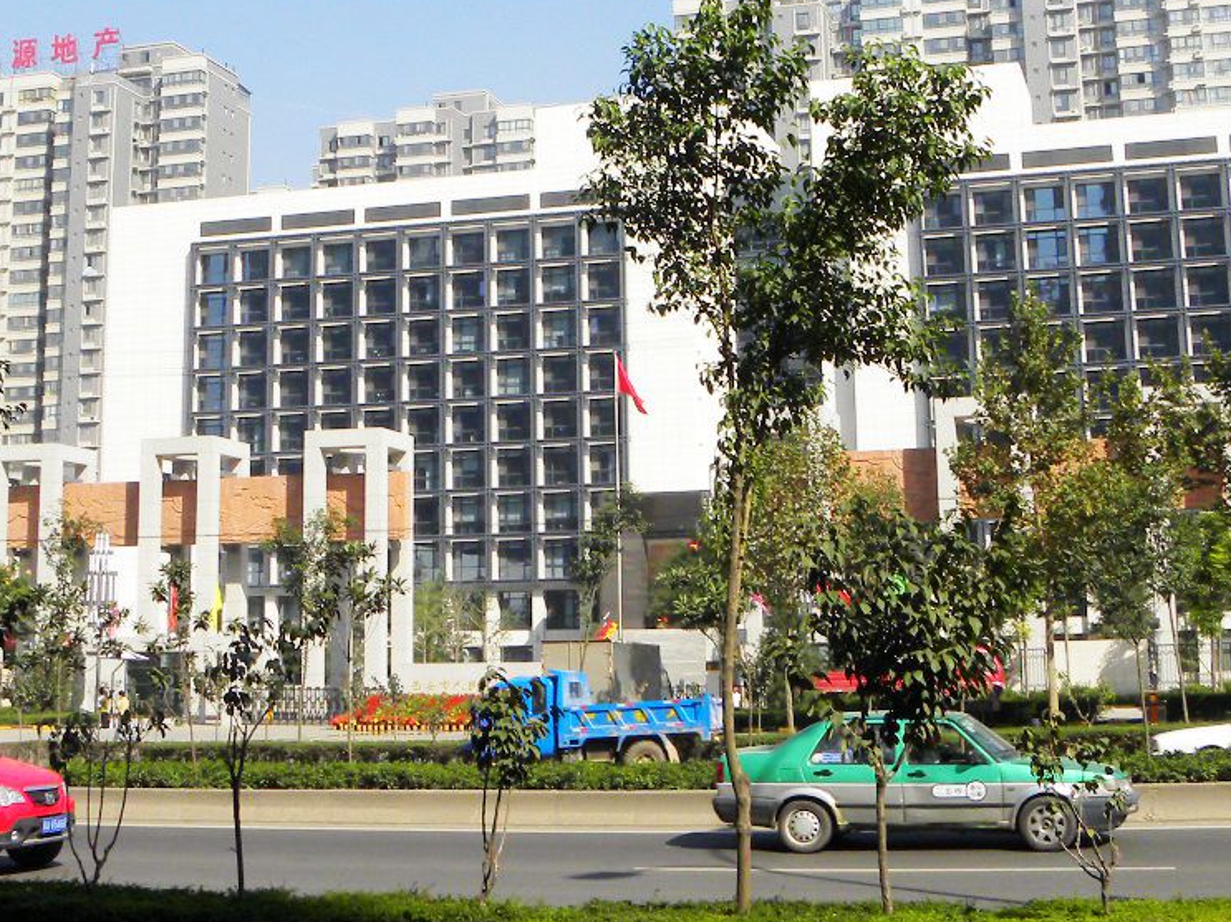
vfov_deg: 25.8
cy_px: 230
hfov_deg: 34.3
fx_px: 1991
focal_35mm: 56
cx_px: 575
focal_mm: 4.6
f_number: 5.6
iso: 64
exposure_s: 1/327
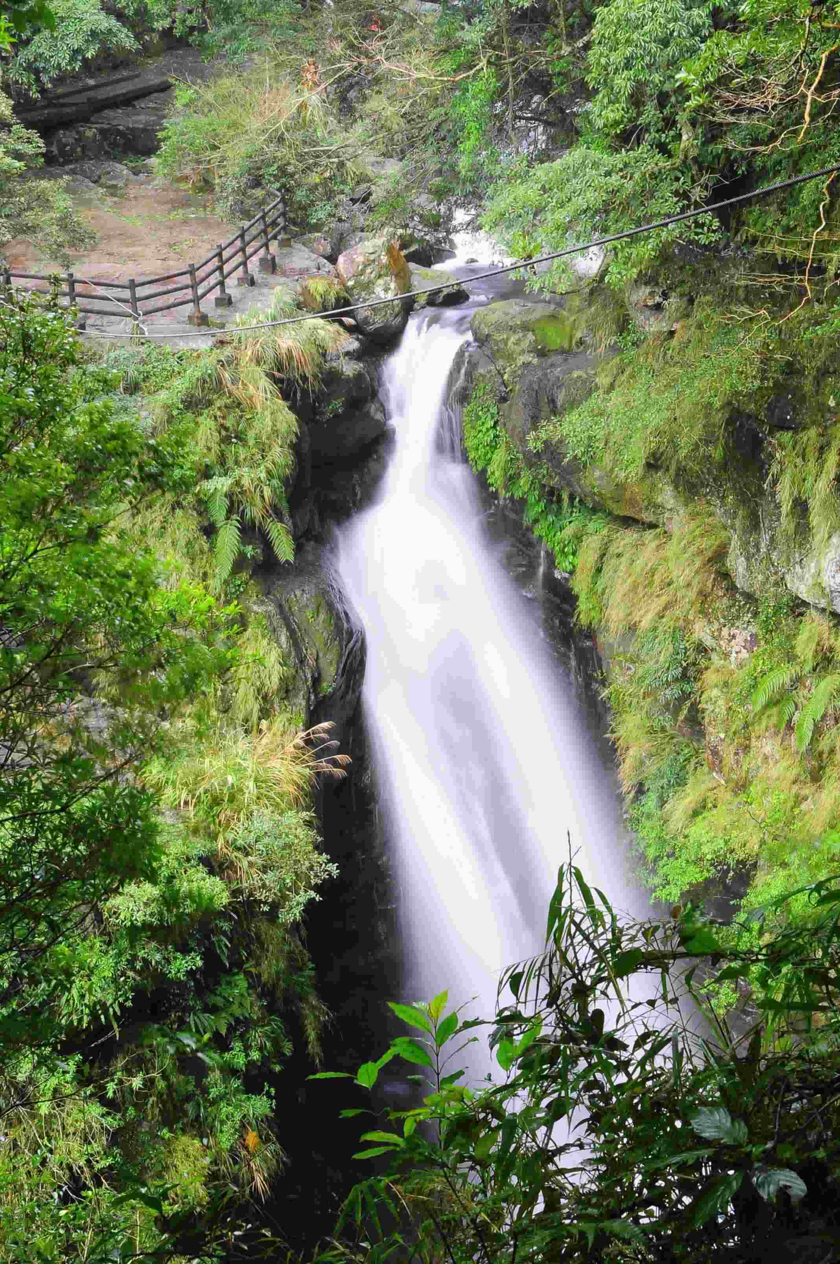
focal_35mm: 72
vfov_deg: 28.1
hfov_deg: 18.9
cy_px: 632
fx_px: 2526
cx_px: 420
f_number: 25
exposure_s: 1.6
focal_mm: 48
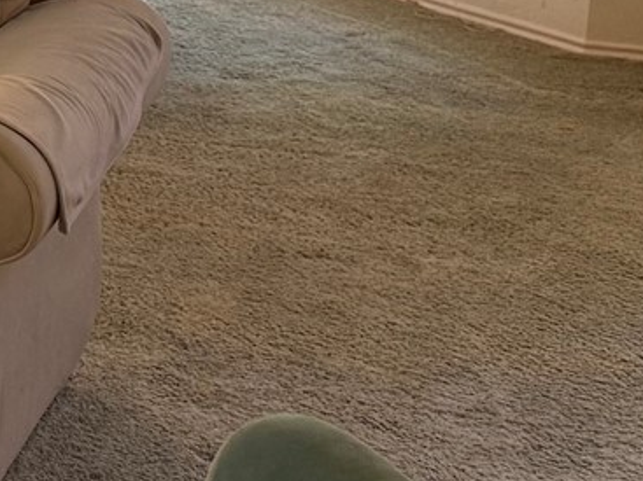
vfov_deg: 10.7
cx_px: -986
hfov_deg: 11.6
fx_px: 2488
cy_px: -234
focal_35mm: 134
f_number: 1.78
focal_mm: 6.76
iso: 125
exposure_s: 1/60
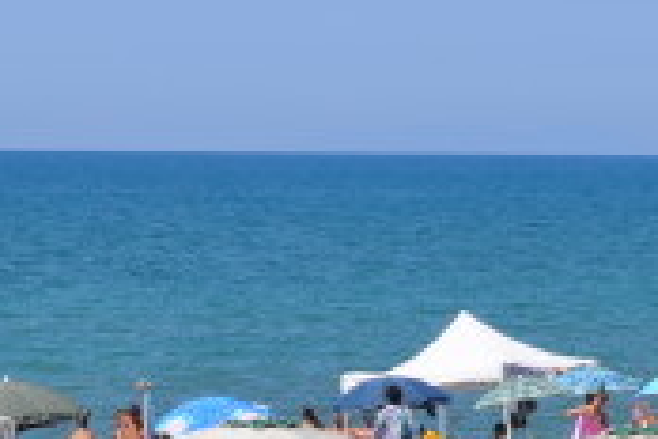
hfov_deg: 6.5
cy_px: 172
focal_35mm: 319
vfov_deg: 4.3
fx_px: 5830
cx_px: 412
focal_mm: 58
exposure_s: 1/400
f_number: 10
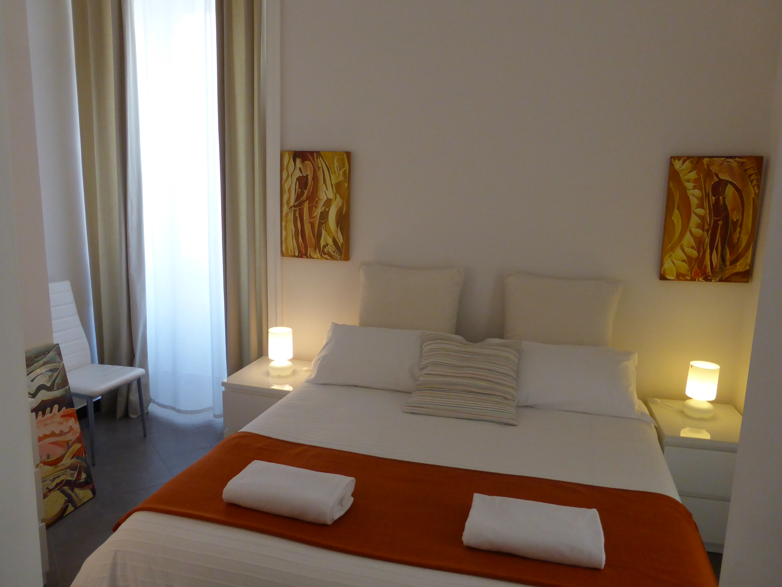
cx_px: 390
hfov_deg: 67.3
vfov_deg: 53.1
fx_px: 587
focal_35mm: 26
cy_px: 289
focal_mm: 4.3
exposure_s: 1/60
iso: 320
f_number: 3.3
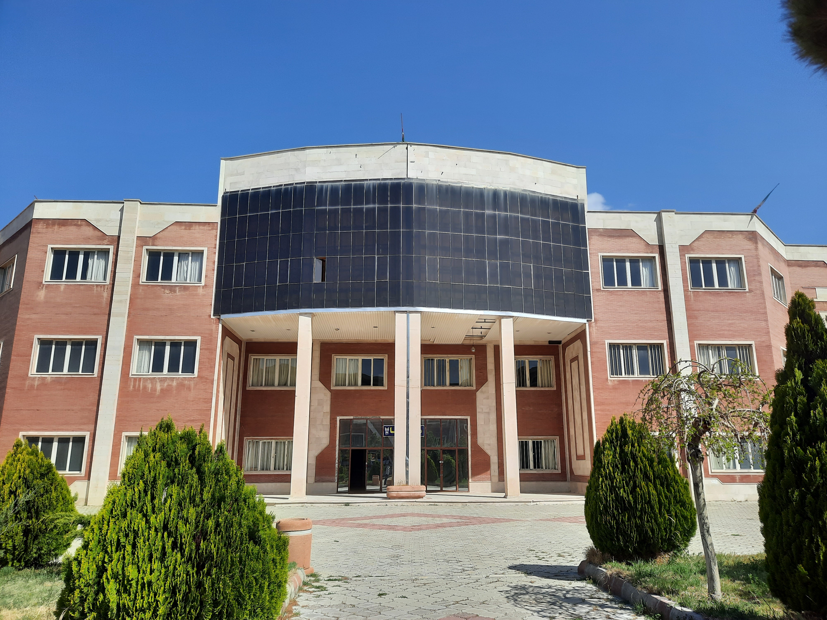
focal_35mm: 25
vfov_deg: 54.9
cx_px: 414
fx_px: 597
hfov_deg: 69.4
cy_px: 310
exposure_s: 1/1300
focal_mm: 4.6
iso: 32
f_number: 2
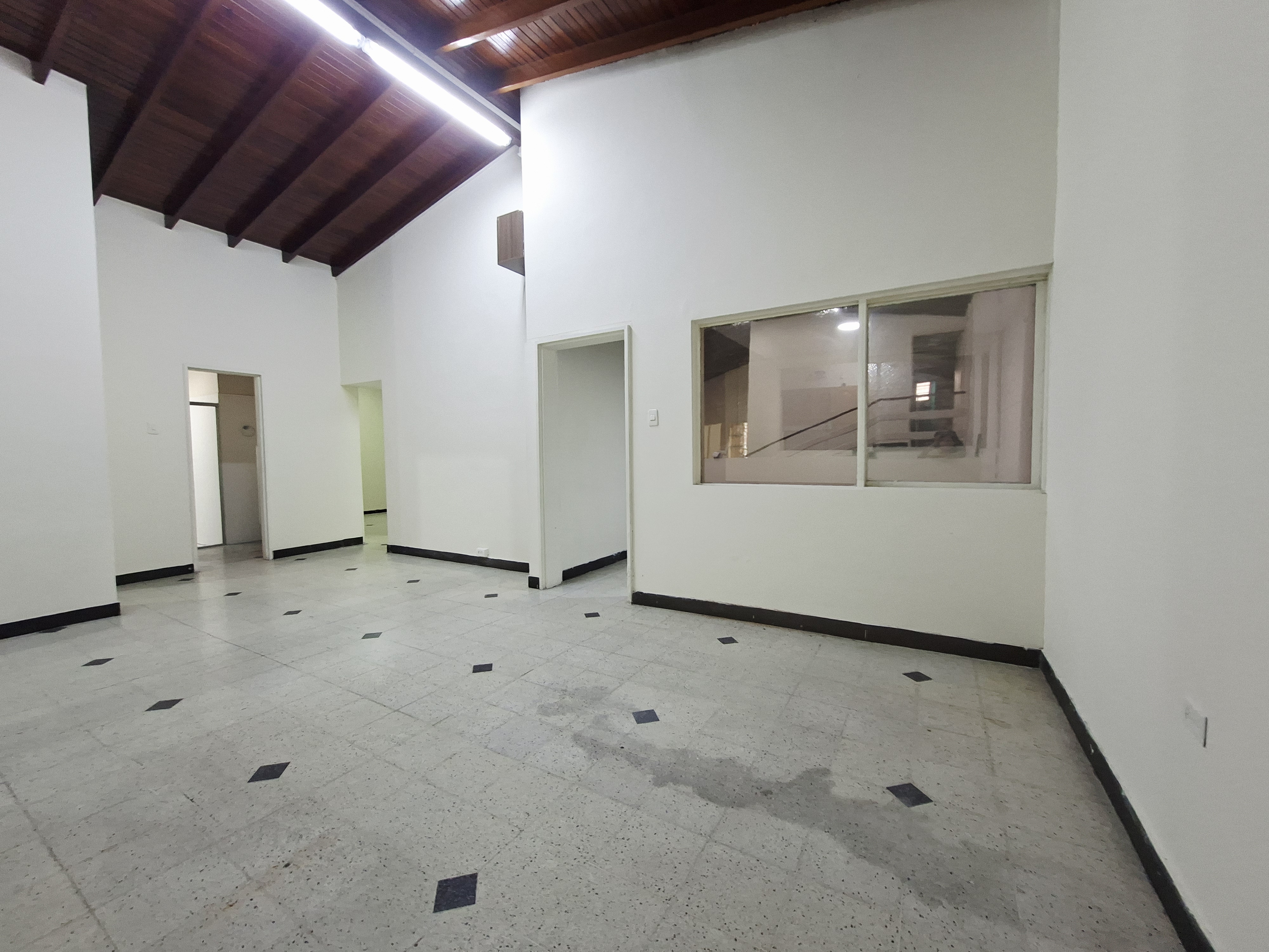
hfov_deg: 106.2
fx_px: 477
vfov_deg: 89.9
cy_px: 476
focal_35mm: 13
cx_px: 634
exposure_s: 1/24
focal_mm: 1.74
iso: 160
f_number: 2.2
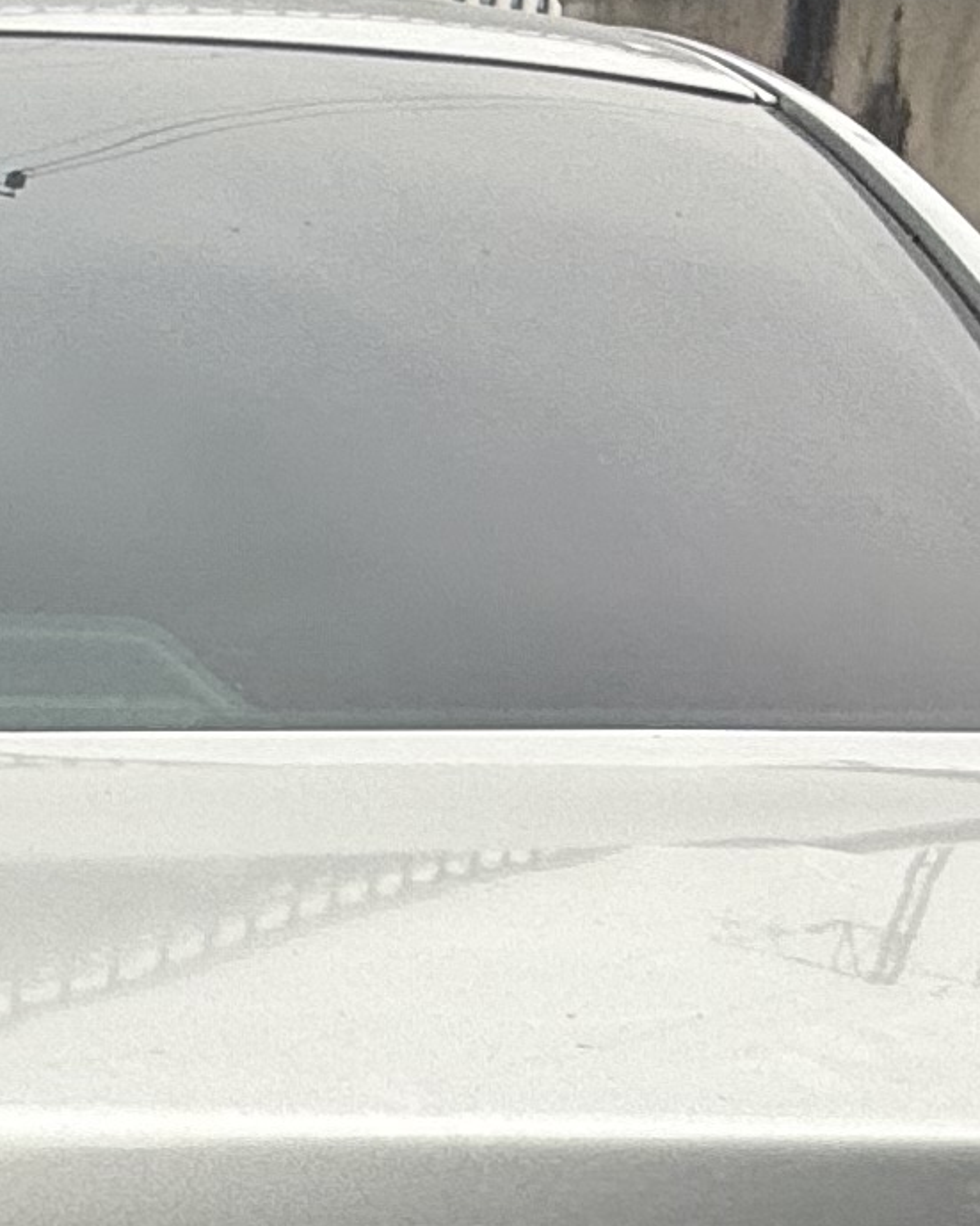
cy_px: 1703
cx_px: -242
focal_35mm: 80
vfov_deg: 21.1
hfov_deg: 18.1
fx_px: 2901
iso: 50
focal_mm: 2.22
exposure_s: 1/183
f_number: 2.2
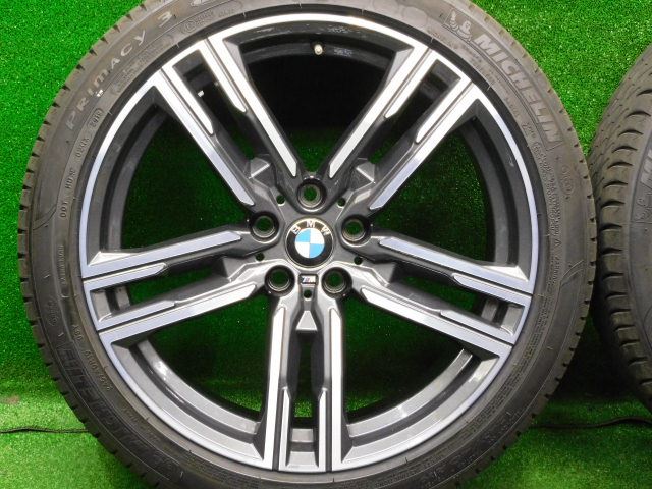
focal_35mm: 80
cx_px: 326
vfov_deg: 18.4
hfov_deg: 24.4
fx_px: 1507
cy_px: 244
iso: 800
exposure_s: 1/13
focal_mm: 14.3
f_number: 4.5
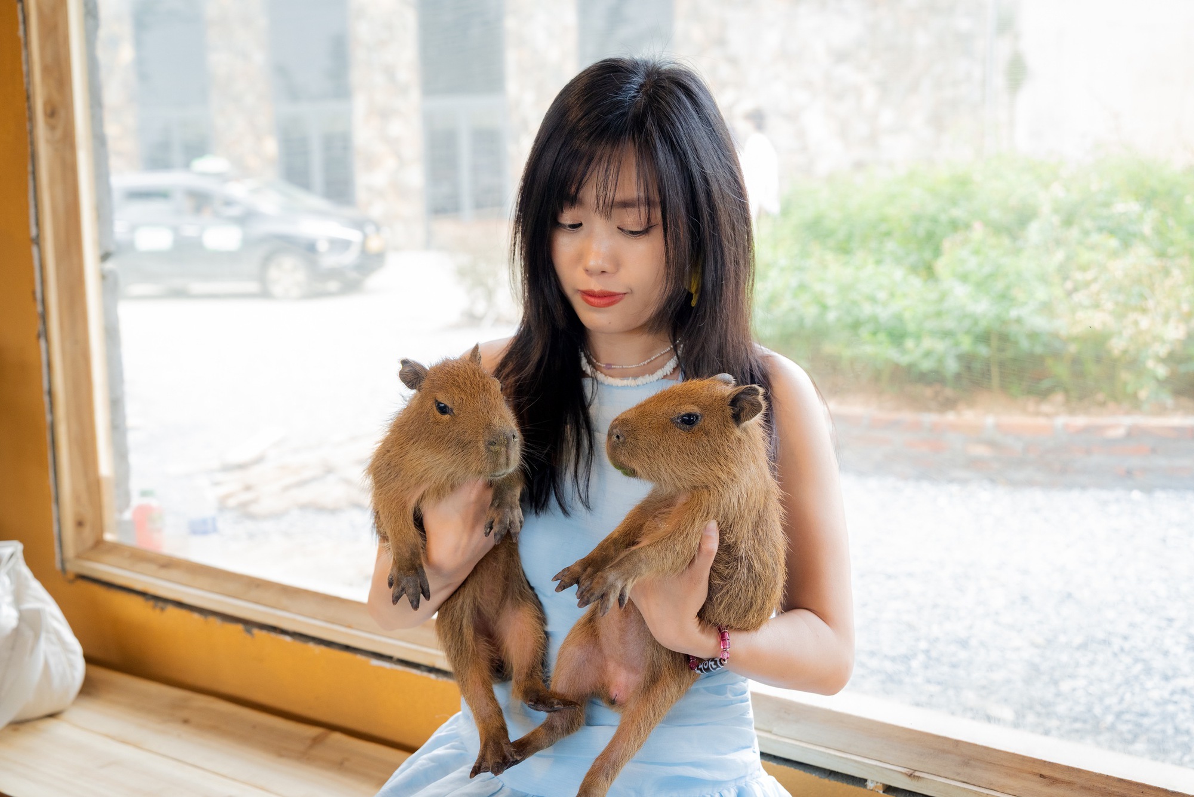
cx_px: 597
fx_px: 1360
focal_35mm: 41
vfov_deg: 32.6
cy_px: 398
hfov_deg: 47.4
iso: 1000
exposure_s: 1/200
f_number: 4
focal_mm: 41
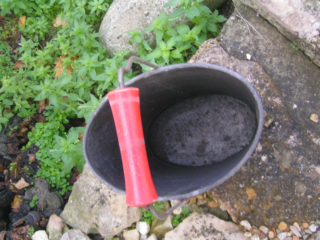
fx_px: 351
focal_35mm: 38
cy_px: 120
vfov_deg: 37.7
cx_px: 160
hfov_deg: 49.0
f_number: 2.8
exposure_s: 1/50
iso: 50
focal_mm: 5.8
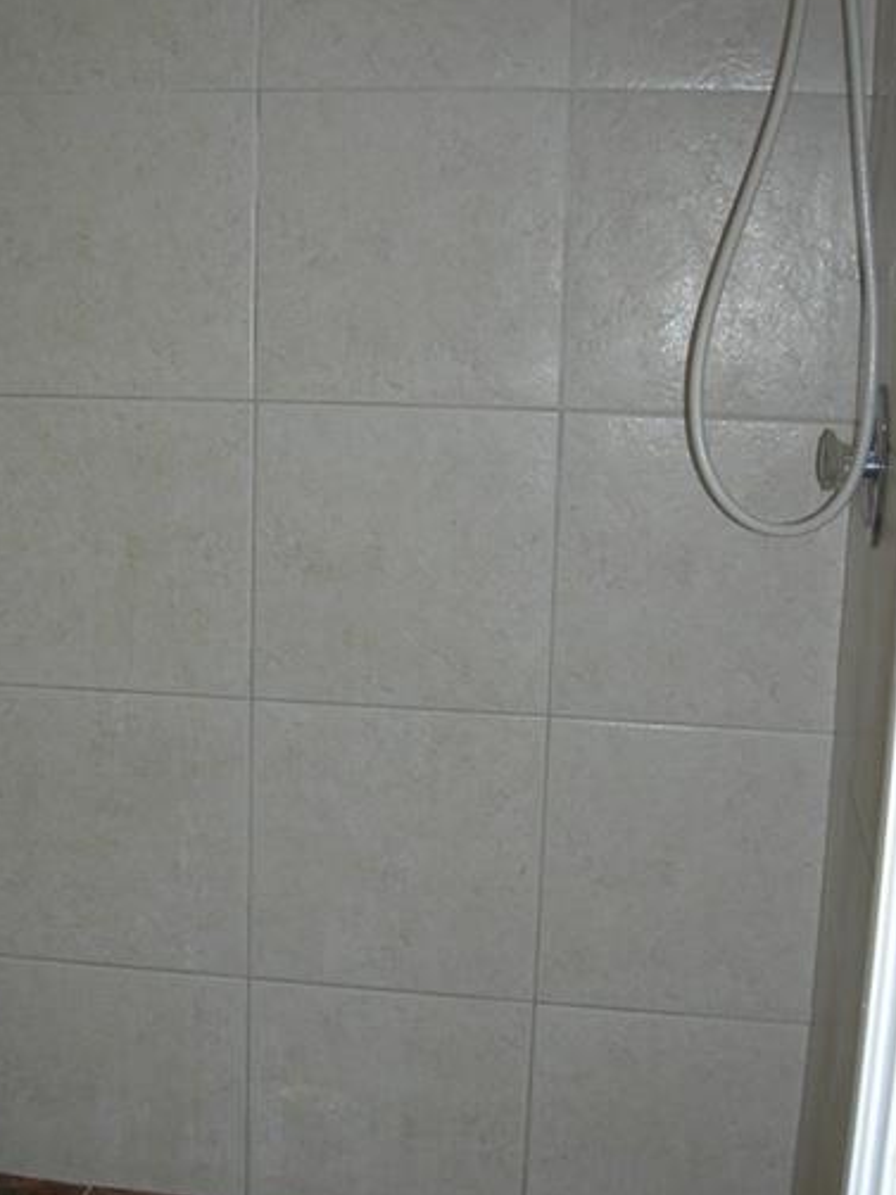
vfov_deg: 34.8
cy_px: 722
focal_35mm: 55
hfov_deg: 26.4
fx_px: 1899
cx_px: 304
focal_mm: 7.5
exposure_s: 1/60.1
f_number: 2.7
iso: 64
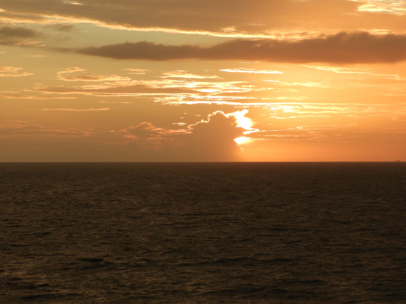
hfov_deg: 14.6
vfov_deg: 11.0
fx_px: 1583
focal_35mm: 135
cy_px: 152
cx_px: 203
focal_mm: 24.2
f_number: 5
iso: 100
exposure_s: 1/250
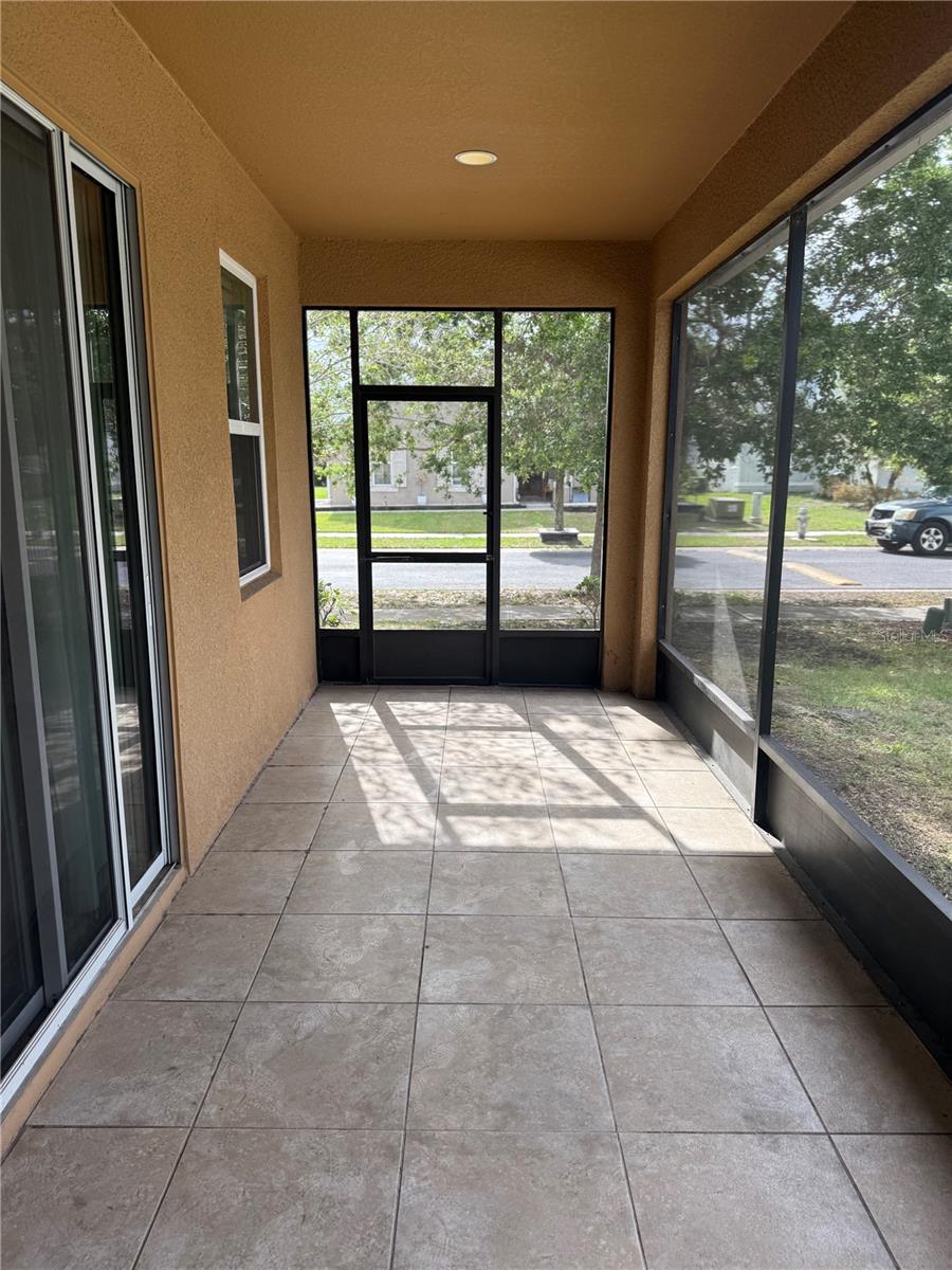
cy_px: 635
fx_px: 880
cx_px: 476
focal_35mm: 24
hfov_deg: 56.8
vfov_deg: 71.6
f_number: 1.78
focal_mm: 6.76
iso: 80
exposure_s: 1/796
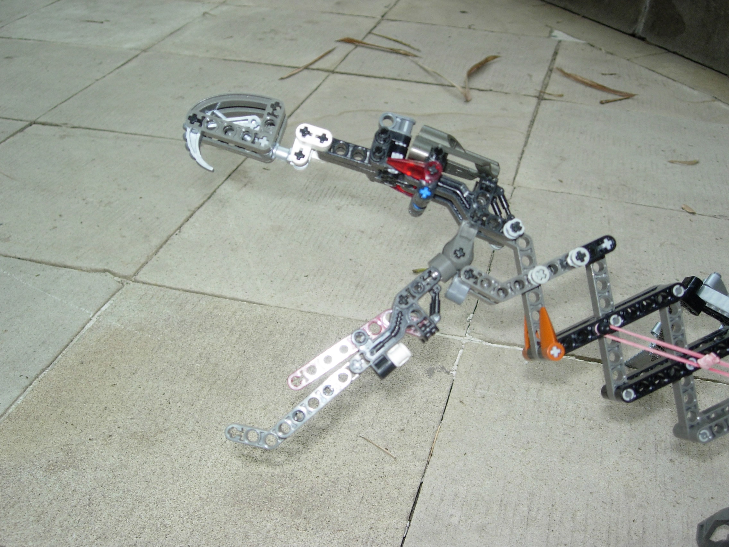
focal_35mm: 41
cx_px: 364
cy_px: 274
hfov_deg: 45.8
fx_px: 863
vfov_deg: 35.1
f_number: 2.9
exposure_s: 1/148
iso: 79
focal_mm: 8.5
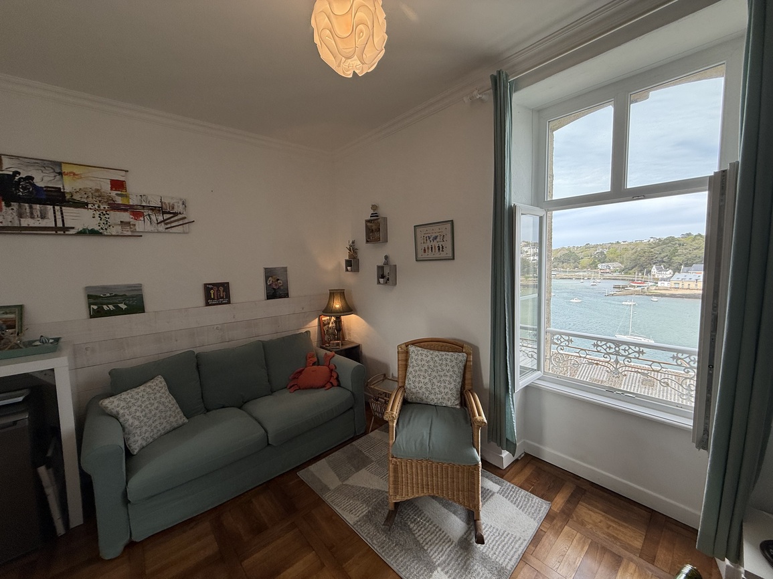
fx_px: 313
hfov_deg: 102.1
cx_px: 386
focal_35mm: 14
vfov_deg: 85.7
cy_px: 290
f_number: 2.2
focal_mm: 2.22
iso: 50
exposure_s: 1/301
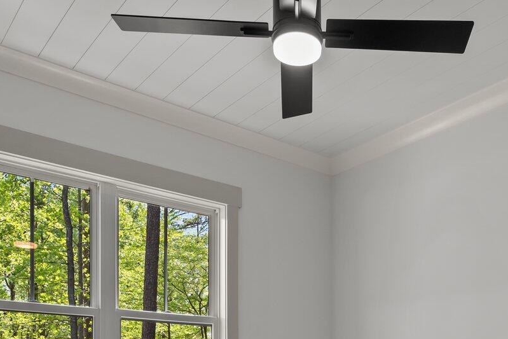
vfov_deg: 28.8
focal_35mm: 41
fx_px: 579
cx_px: 344
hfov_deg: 46.6
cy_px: 393
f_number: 8
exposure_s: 1/15
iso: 500
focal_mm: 16
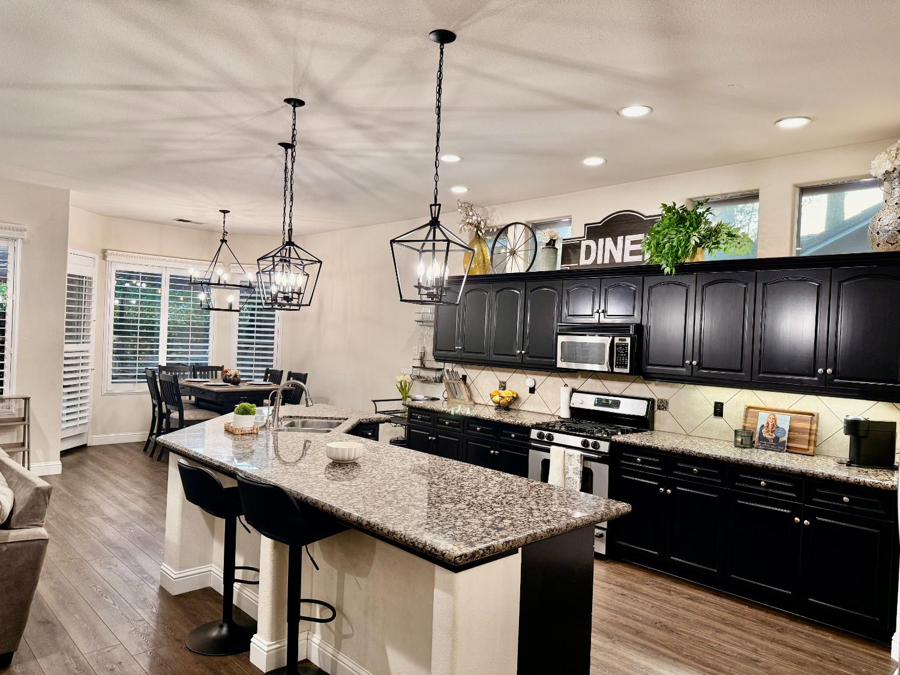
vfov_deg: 56.8
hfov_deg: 71.6
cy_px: 338
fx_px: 624
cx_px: 450
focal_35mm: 24
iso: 160
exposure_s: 1/60
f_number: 1.78
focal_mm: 6.76
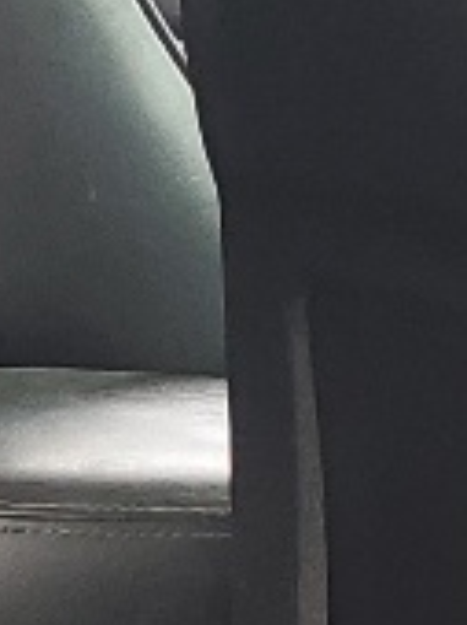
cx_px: -1224
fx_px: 4418
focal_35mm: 245
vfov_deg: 8.0
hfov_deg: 5.5
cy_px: 654
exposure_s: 1/143
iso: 50
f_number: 1.5
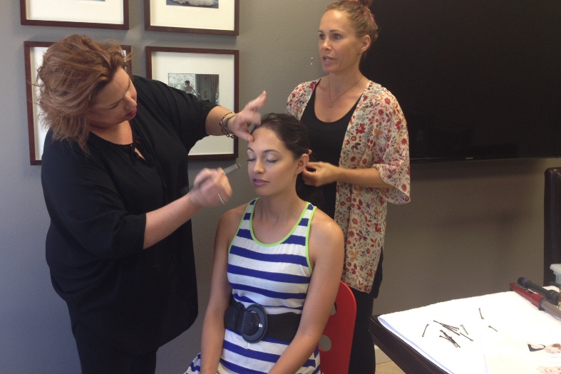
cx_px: 279
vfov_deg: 35.9
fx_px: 577
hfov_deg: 51.9
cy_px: 162
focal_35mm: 37
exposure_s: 1/20
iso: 50
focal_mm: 4.28
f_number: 2.4
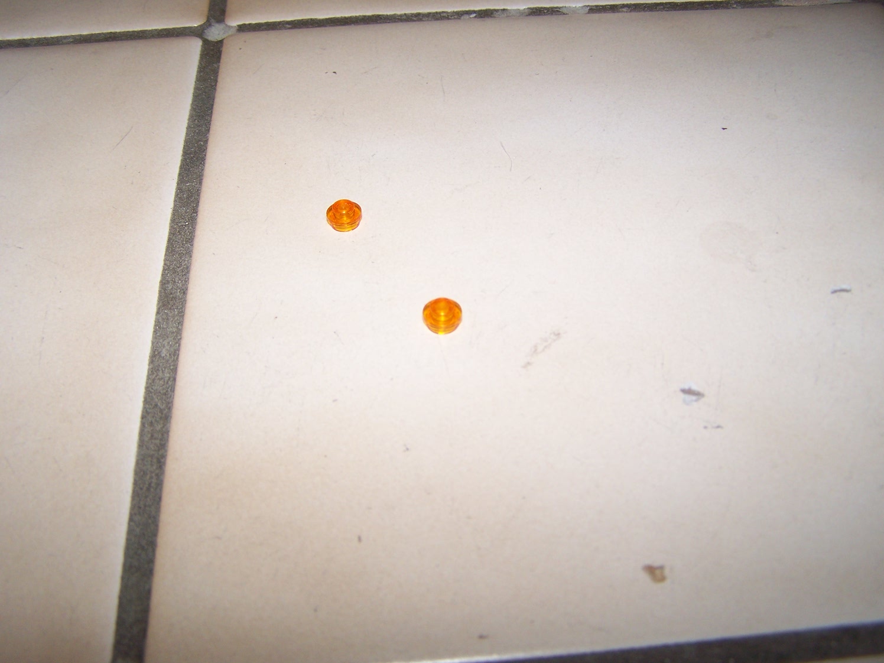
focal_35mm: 38
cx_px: 442
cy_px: 332
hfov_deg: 49.0
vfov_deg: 37.7
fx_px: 970
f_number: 2.8
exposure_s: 1/60
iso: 80
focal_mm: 6.3
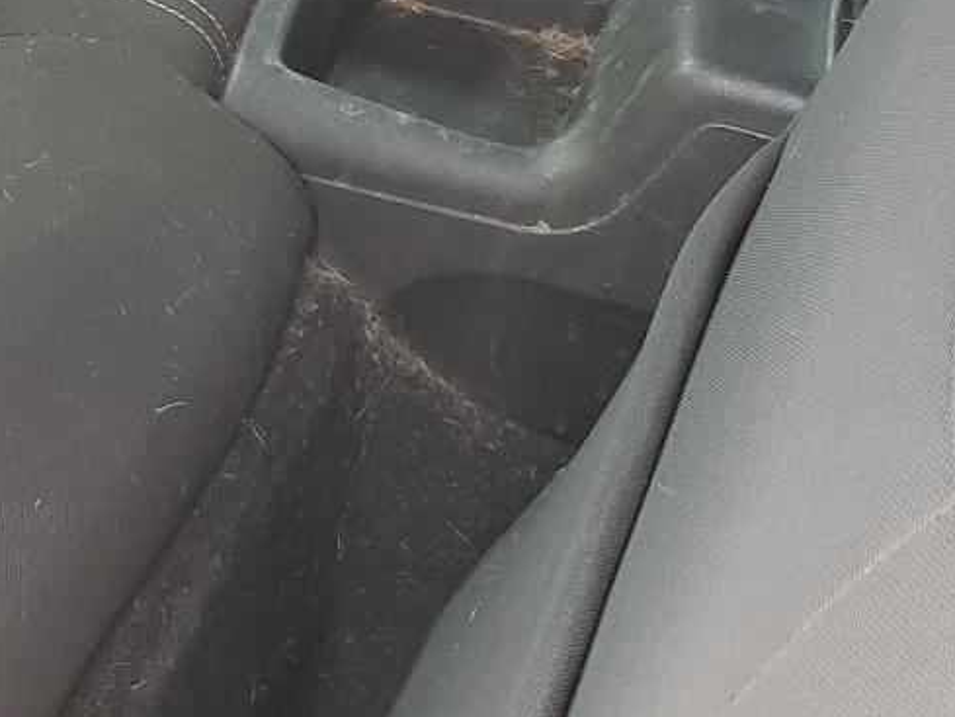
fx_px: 2346
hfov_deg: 21.8
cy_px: -186
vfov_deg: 16.5
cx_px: -104
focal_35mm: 85
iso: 63
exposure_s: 1/100
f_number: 1.5
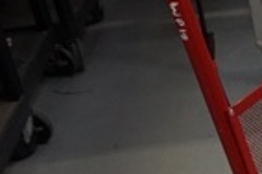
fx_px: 886
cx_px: 548
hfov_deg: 13.8
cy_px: 217
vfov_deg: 11.0
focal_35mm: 122
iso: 1250
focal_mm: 16
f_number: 4
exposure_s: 1/160
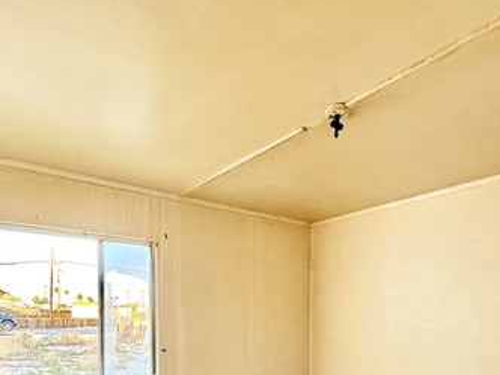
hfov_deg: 65.3
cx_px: 241
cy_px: 331
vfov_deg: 46.7
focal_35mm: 27
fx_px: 390
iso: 160
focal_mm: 2.22
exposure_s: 1/99
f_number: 2.2
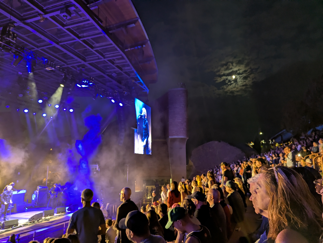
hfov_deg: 71.5
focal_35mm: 24
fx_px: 224
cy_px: 122
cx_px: 162
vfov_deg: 56.9
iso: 585
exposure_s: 1/33.9
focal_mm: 6.81
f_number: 1.85
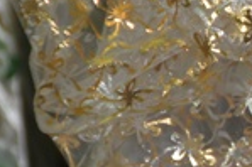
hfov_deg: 3.4
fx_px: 4237
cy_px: 133
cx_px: 433
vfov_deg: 2.3
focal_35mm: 606
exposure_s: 1/60
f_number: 5.3
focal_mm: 80
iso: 720
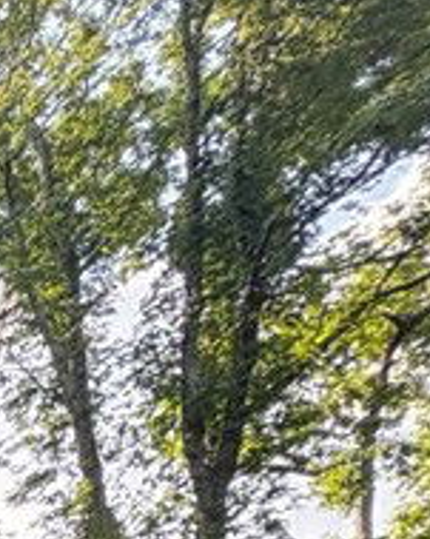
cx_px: -1019
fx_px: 1178
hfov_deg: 10.0
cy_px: 1044
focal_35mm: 74
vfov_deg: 18.3
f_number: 2.2
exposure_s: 1/133
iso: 80
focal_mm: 2.22
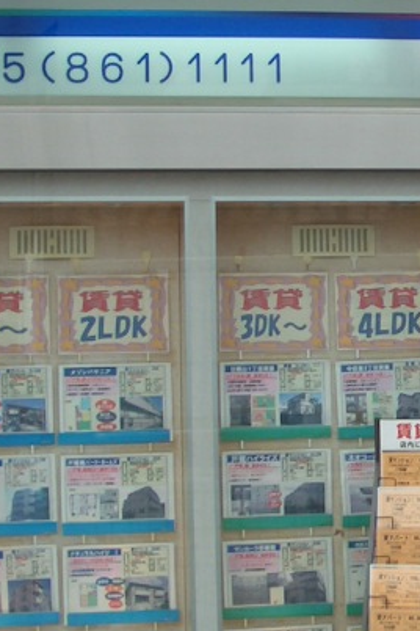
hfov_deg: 11.5
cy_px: 294
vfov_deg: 17.6
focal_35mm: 116
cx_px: 534
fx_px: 2030
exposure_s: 1/200
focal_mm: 5.8
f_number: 2.6
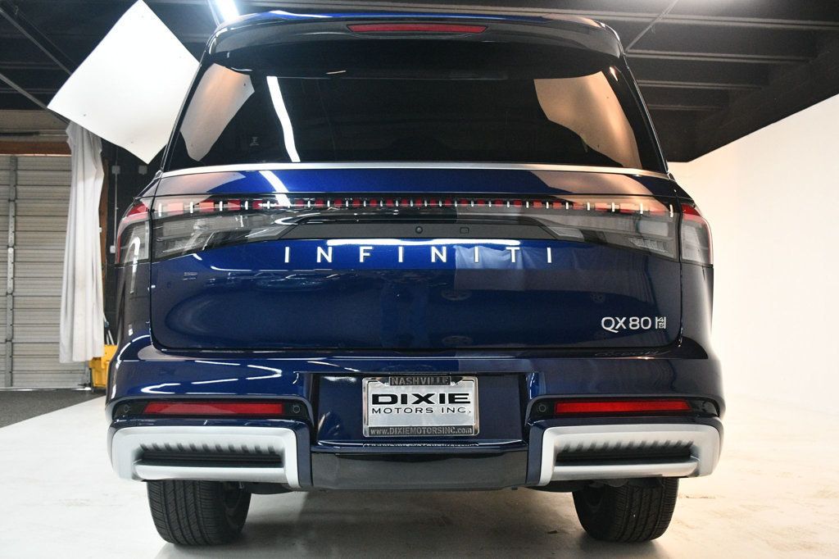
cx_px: 420
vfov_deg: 38.9
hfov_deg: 55.8
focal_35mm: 34
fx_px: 792
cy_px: 280
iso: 3200
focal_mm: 23
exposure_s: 1/125
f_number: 3.8
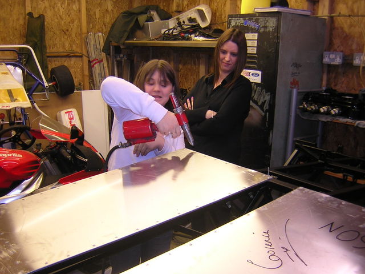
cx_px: 182
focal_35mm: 36
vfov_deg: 39.7
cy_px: 137
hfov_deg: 51.4
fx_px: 380
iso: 100
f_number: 2.6
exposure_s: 1/30
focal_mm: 4.7
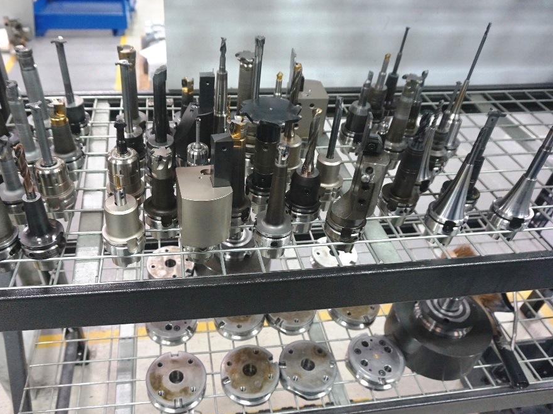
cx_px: 231
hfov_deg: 64.9
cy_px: 202
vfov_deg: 51.3
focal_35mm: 27
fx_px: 431
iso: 1600
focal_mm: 16
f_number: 3.5
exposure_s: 1/160
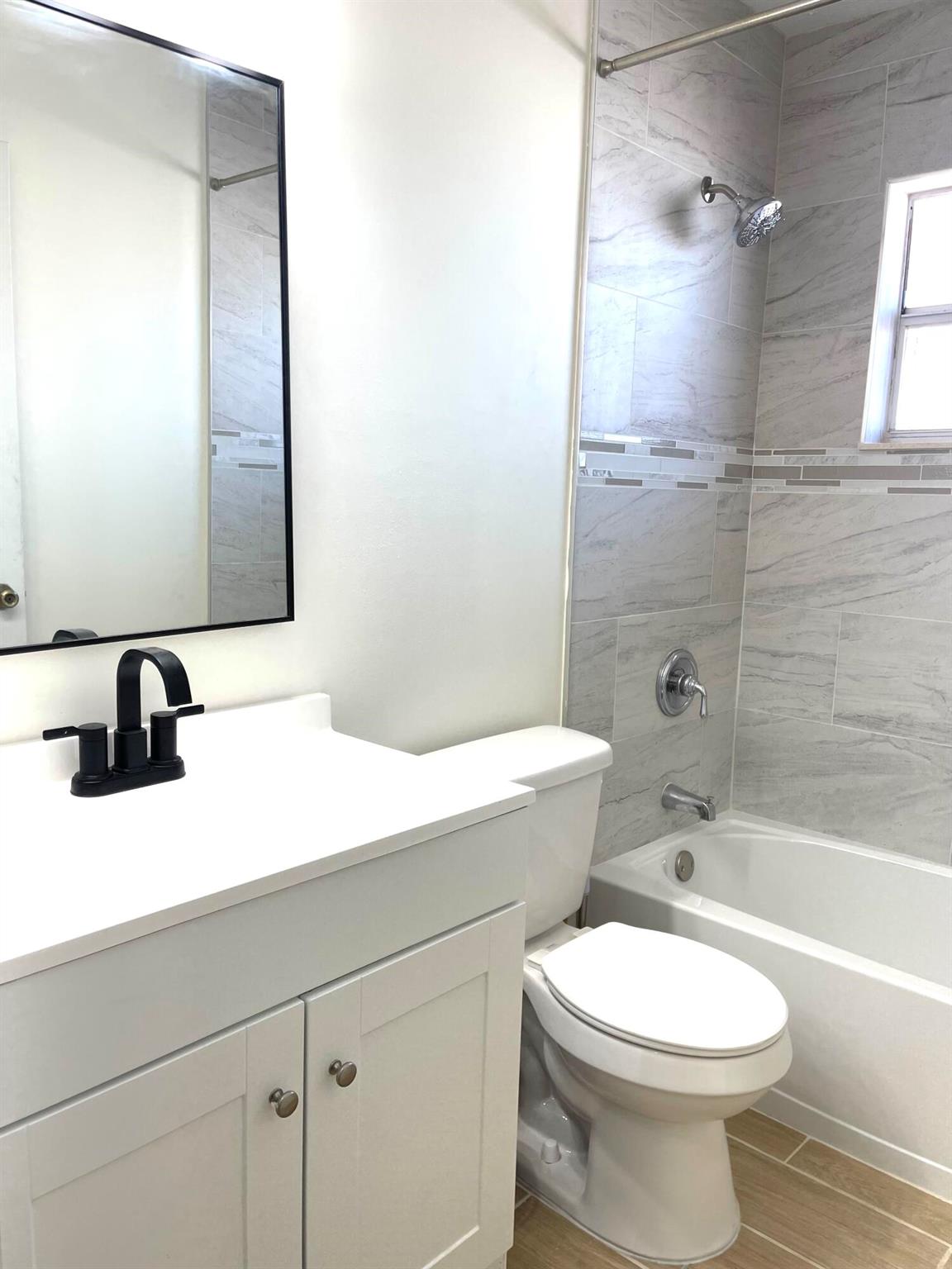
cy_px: 634
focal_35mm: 25
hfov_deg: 54.9
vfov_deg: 69.4
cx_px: 476
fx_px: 917
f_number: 1.6
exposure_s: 1/120
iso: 40
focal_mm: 5.1
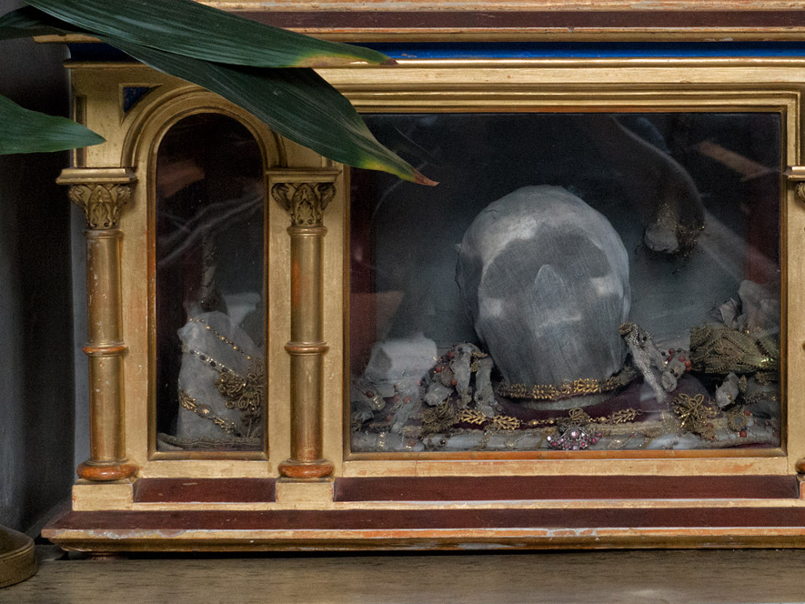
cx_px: 571
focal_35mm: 88
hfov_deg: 22.1
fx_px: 2047
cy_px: 124
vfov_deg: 16.7
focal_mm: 18.51
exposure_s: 1/100
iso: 1600
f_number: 4
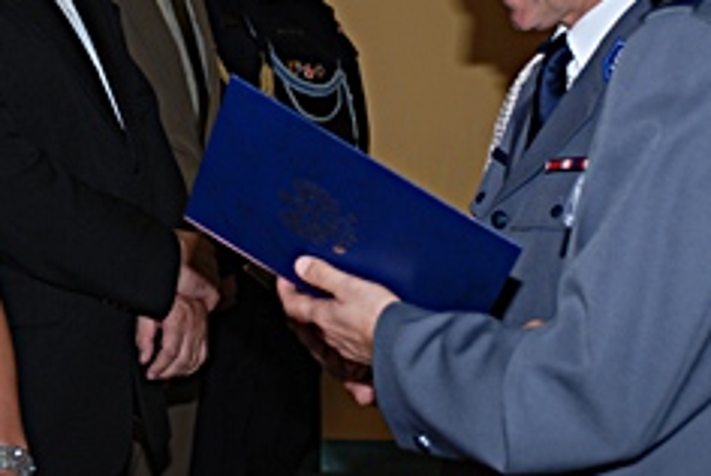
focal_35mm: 126
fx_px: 2492
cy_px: 68
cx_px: 268
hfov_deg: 16.2
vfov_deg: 10.9
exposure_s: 1/60
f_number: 4.8
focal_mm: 44
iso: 200
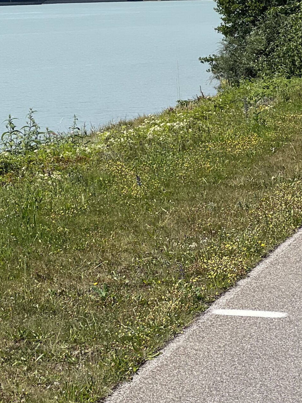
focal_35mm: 156
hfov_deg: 9.5
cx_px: 90
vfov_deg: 12.6
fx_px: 1815
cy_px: 39
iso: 32
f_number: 2.8
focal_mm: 9
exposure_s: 1/1143
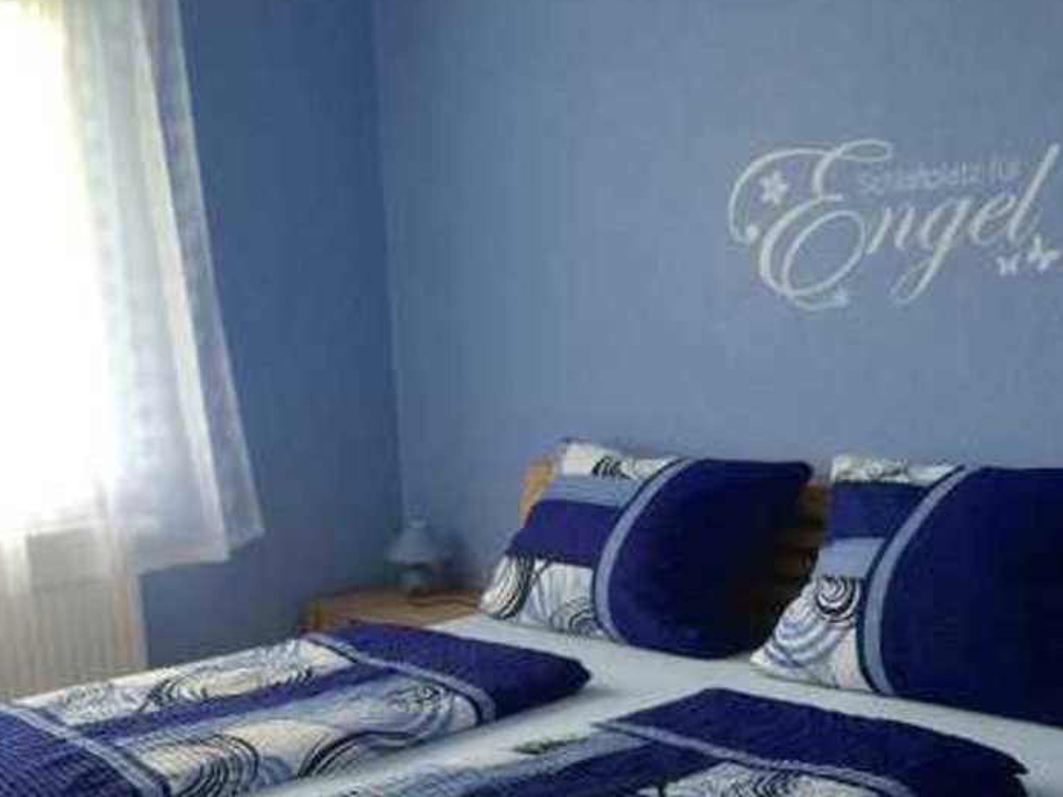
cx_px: 383
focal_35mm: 50
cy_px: 666
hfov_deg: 37.9
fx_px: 1535
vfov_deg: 28.3
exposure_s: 1/15
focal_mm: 4.15
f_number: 2.2
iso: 32
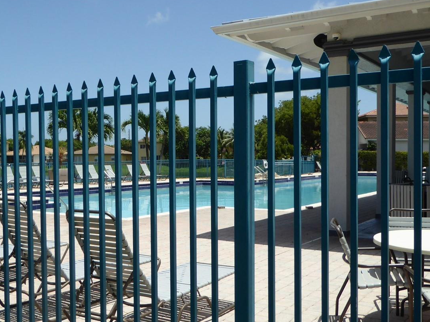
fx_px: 534
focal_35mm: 43
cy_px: 176
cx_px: 177
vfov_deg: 33.6
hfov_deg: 43.7
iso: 100
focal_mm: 5
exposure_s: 1/1300
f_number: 3.5
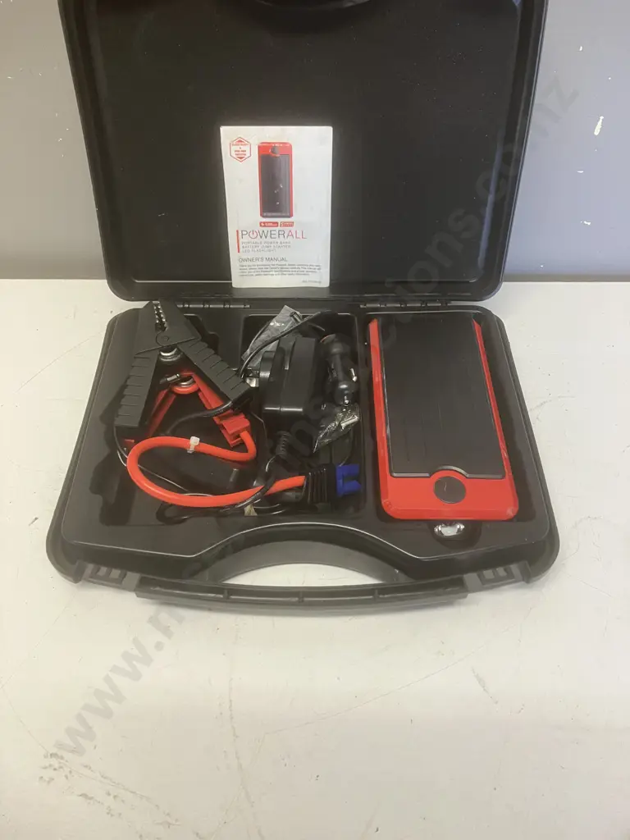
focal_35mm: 28
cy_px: 420
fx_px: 679
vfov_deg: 63.4
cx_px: 315
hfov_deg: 49.7
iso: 80
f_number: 1.8
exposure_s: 1/50
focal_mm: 3.99
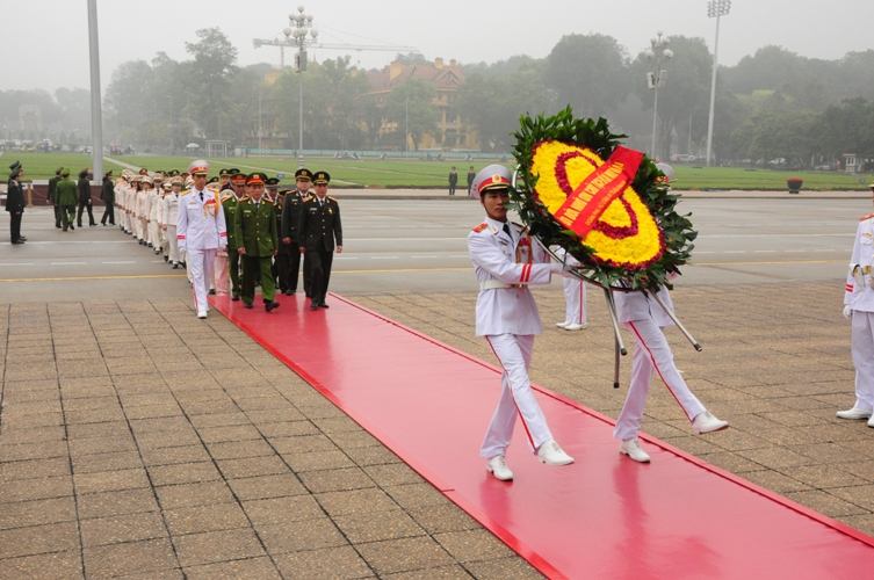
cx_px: 437
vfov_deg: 31.8
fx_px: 1018
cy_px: 290
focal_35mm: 42
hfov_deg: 46.5
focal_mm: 28
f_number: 10
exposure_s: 1/125
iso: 1000
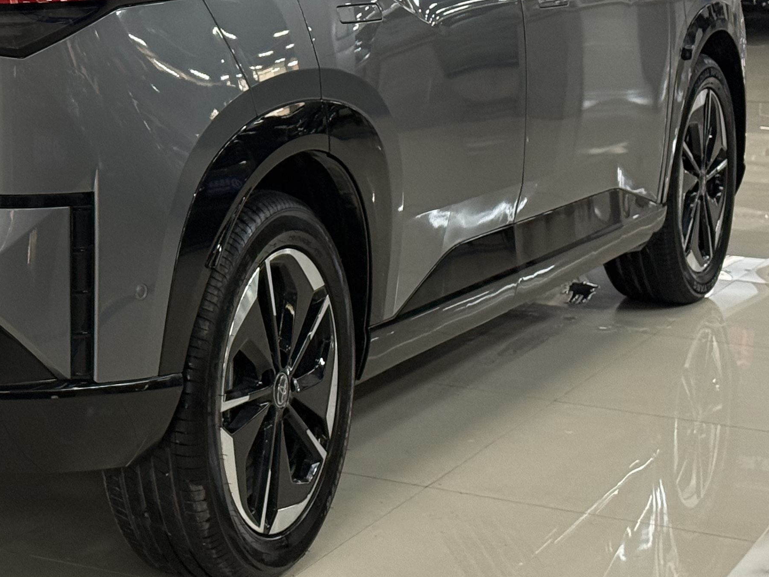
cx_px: 5
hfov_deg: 17.8
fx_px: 2399
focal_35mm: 108
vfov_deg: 13.5
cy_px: 8
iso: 250
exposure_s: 1/100
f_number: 1.78
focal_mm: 6.76
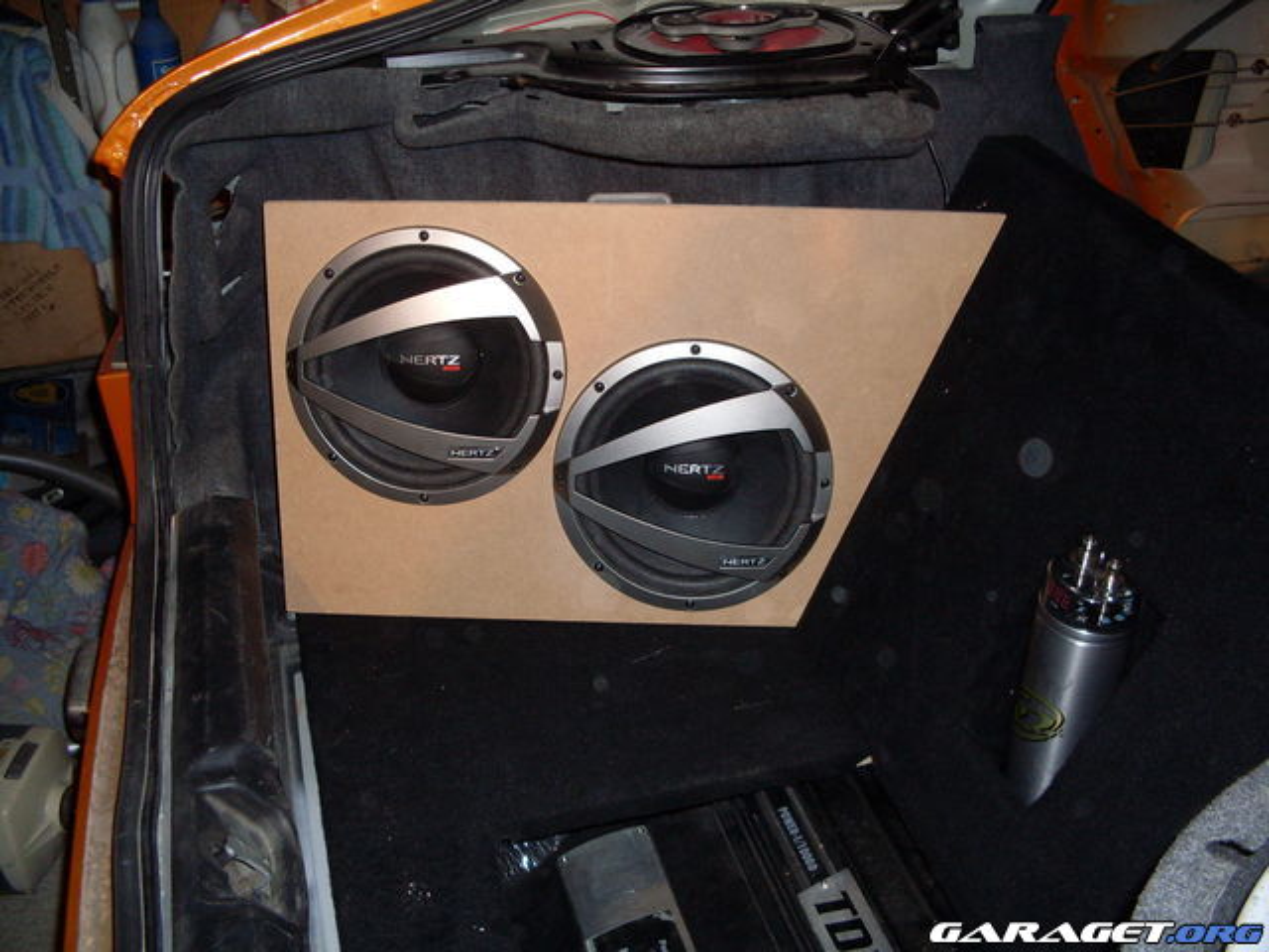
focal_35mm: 38
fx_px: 1393
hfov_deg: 49.0
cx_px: 634
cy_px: 476
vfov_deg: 37.7
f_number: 2.8
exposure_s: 1/45
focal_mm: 6.3
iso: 100
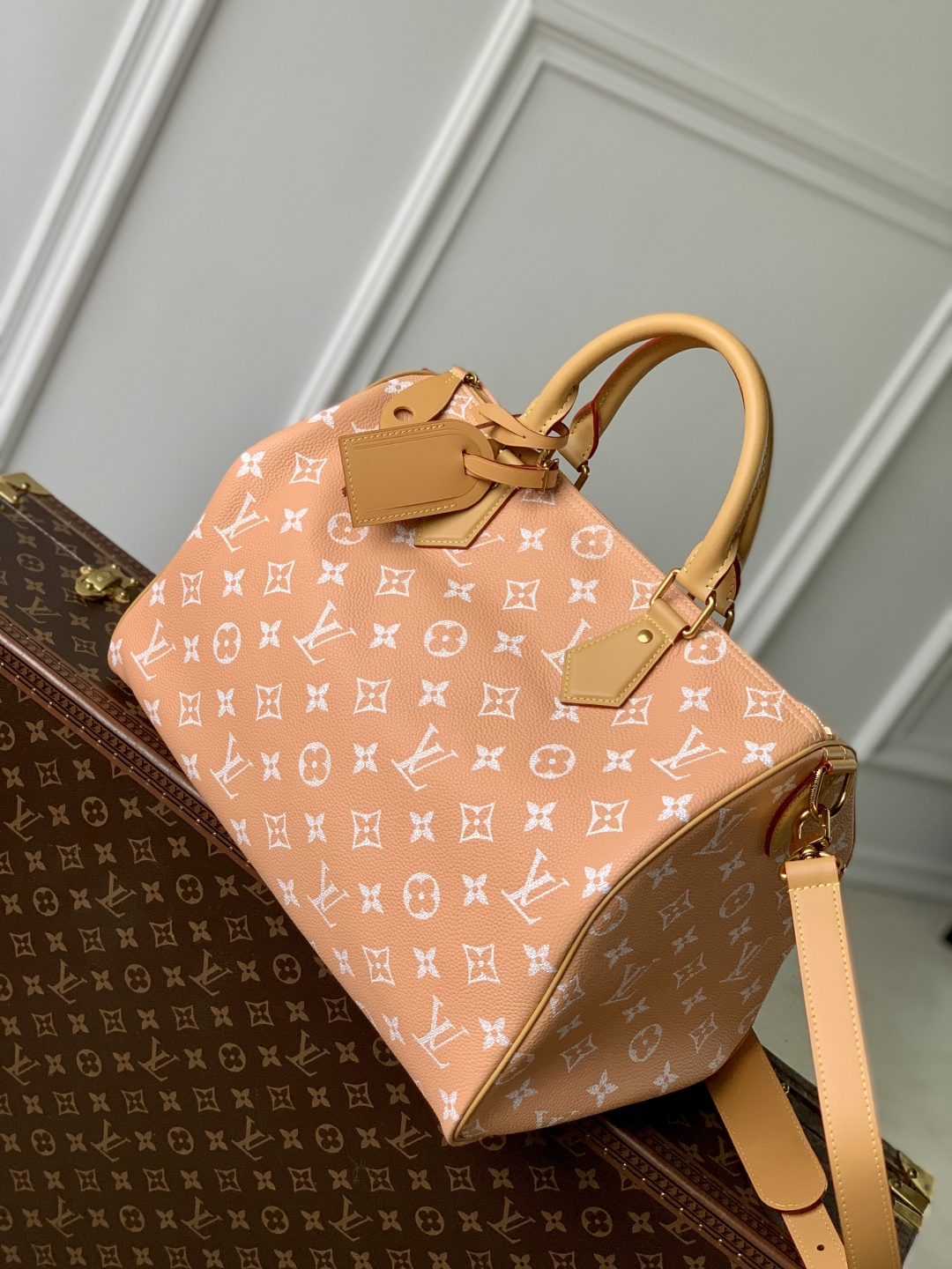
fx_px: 1907
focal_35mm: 52
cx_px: 476
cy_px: 634
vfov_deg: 36.8
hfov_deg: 28.0
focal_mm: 6
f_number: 2.4
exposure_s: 1/122
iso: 80
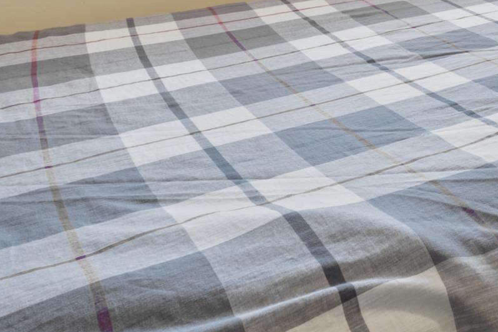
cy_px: -142
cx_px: 636
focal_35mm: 47
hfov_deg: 32.4
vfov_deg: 23.8
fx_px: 650
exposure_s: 2.5
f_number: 9
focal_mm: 10
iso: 200
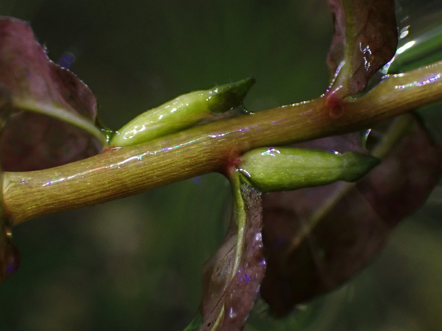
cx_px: 235
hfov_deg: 17.3
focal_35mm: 114
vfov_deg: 13.0
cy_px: 163
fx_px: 1455
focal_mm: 13.65
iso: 400
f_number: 4.1
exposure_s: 1/320
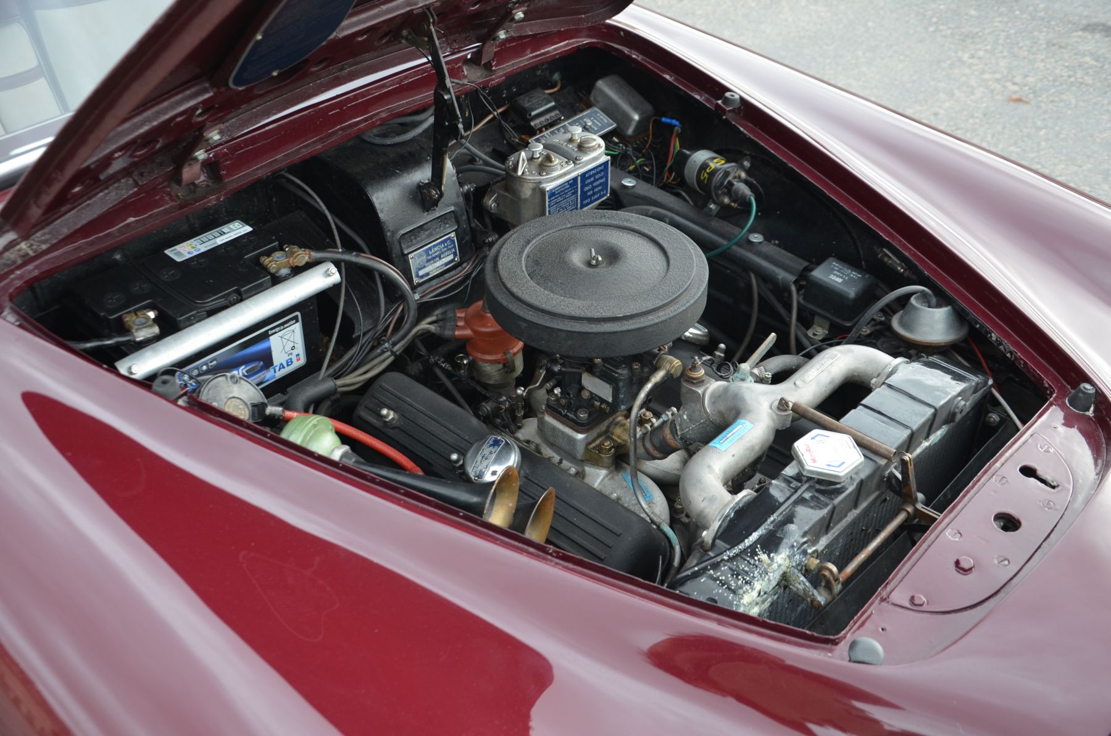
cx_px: 556
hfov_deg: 51.4
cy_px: 368
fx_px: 1155
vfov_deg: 35.3
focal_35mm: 38
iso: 400
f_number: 4.5
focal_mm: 25
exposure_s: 1/80
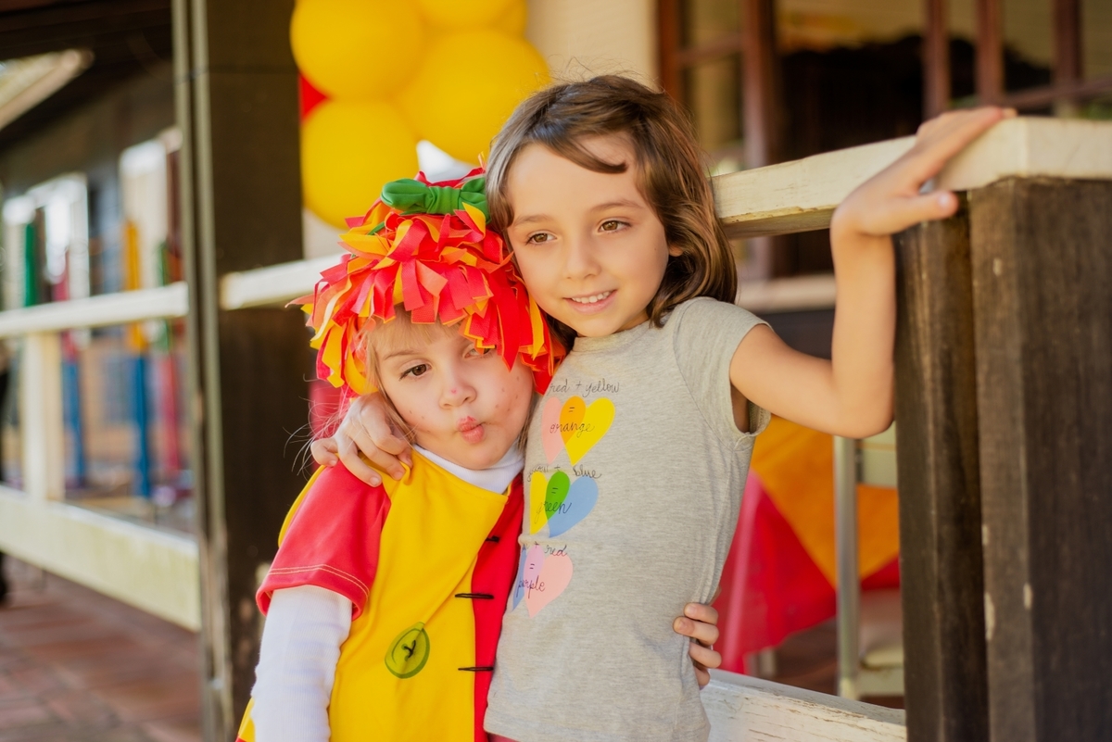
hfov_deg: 39.6
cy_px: 371
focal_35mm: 50
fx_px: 1545
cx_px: 556
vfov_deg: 27.0
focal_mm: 50
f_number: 2.8
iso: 100
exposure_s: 1/160
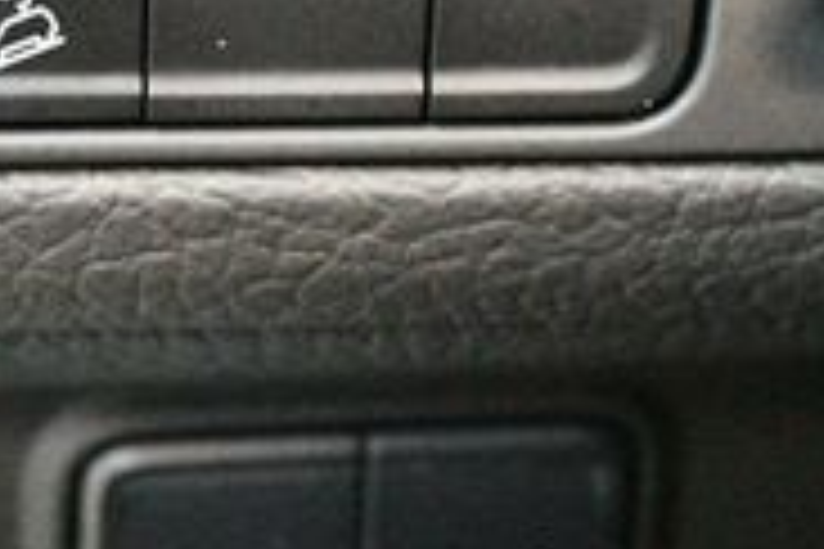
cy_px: 220
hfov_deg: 13.1
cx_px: 446
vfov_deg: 8.7
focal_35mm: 157
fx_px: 3593
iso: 12800
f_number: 4.5
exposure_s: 1/50
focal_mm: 30
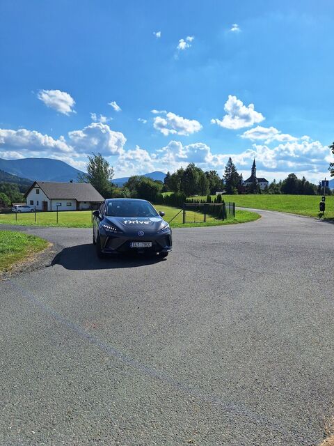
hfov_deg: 58.9
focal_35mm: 23
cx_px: 167
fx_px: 296
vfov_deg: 73.9
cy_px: 223
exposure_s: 1/6061
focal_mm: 5.54
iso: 40
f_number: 1.8
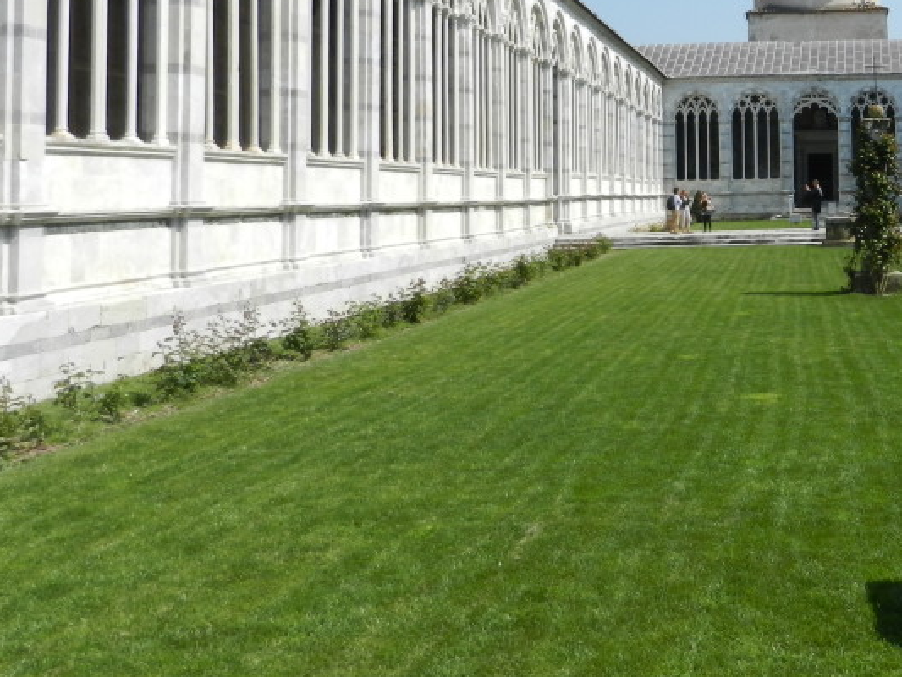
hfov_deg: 36.9
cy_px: 137
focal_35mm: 48
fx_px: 1251
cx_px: 829
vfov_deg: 29.6
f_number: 3.5
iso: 160
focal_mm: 4.5
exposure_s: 1/1600
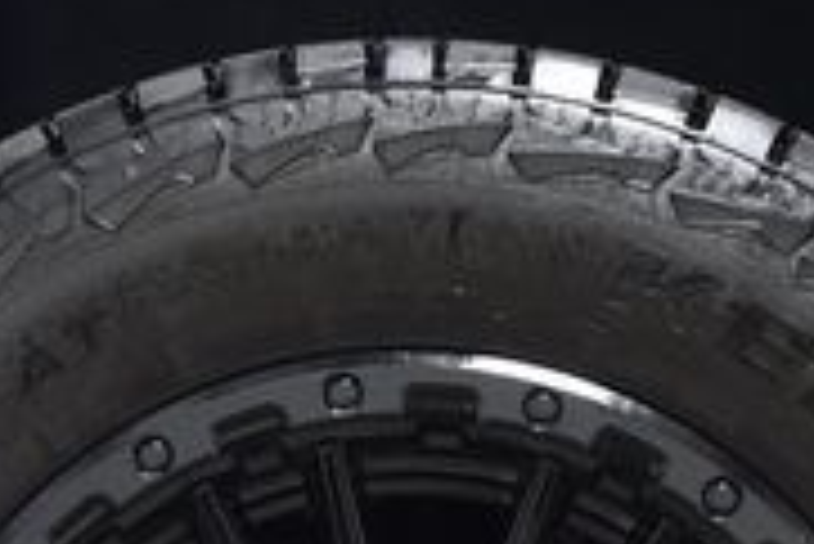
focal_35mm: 165
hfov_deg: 12.5
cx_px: 409
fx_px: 3729
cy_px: 897
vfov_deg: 8.1
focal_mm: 31
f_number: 3.2
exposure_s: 1/60
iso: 1600
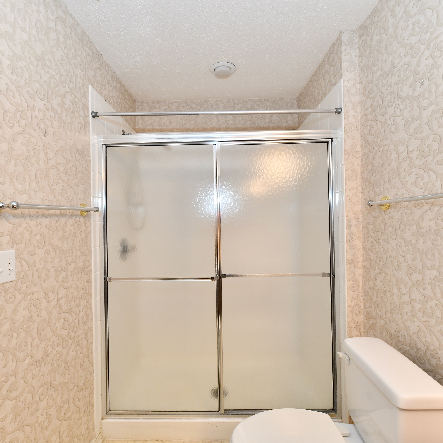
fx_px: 261
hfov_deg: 80.7
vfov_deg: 80.7
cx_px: 215
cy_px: 223
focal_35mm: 18
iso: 640
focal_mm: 14
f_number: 6.3
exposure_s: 1/60
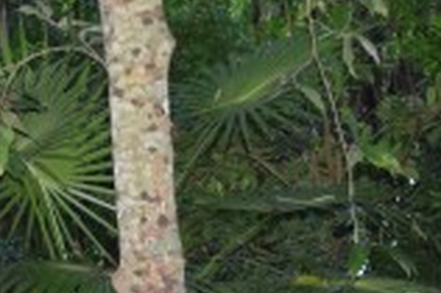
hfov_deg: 9.6
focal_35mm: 214
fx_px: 2619
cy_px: 566
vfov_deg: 6.2
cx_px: 243
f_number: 3.8
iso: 1000
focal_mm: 22
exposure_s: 1/30
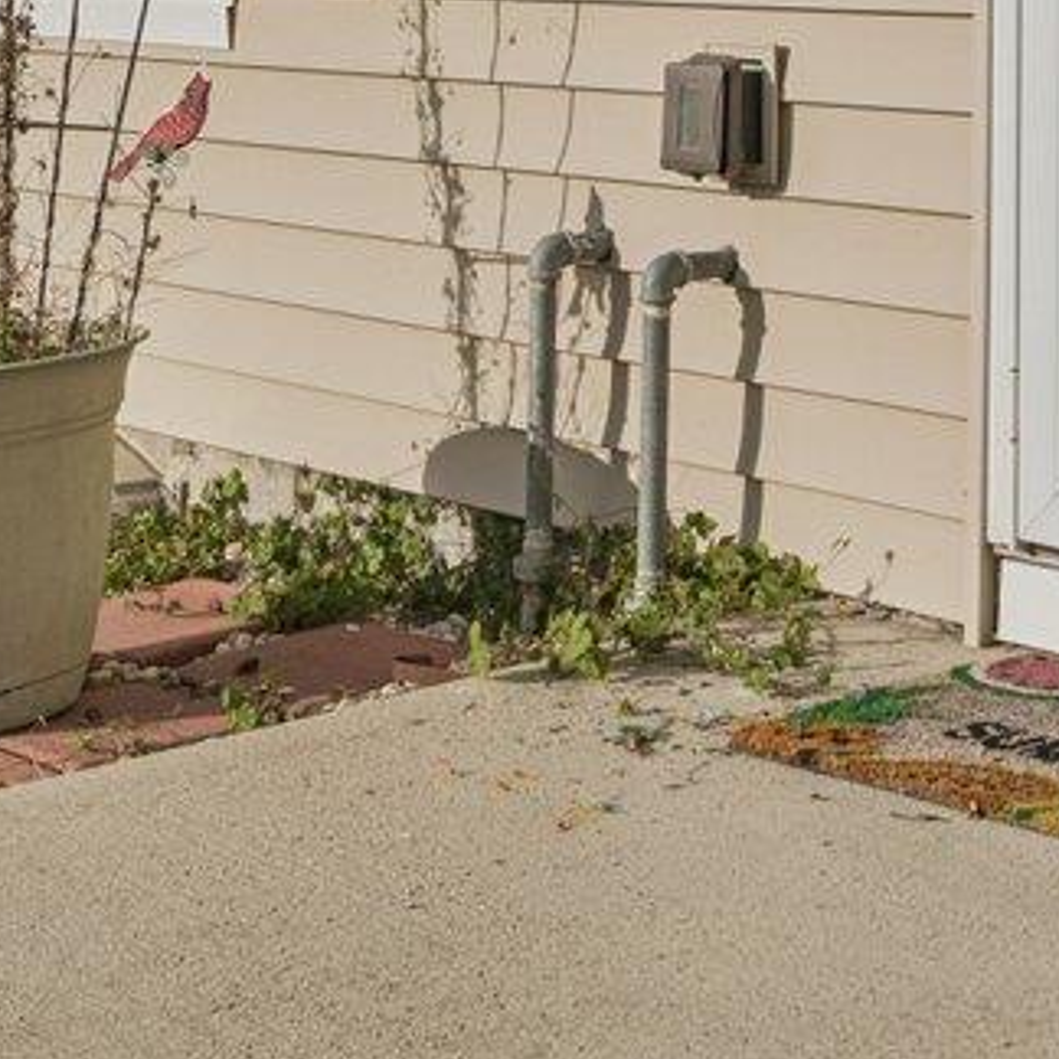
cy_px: -47
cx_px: 837
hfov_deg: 20.0
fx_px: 2977
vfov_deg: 19.5
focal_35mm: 86
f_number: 8
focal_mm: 16
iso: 125
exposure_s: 1/640
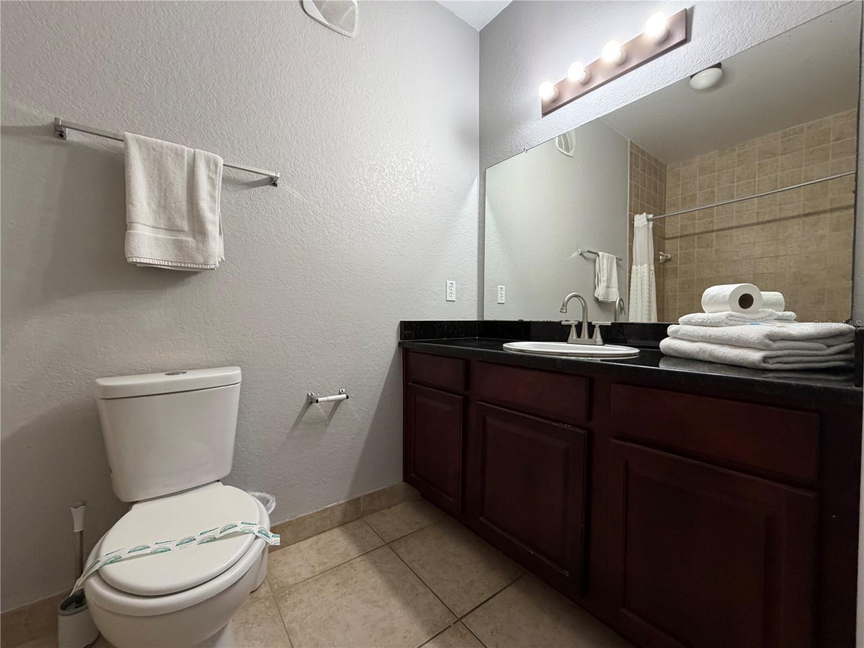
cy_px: 324
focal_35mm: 14
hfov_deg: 102.1
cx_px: 432
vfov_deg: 85.7
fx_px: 349
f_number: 2.2
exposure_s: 1/120
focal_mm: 2.22
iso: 320
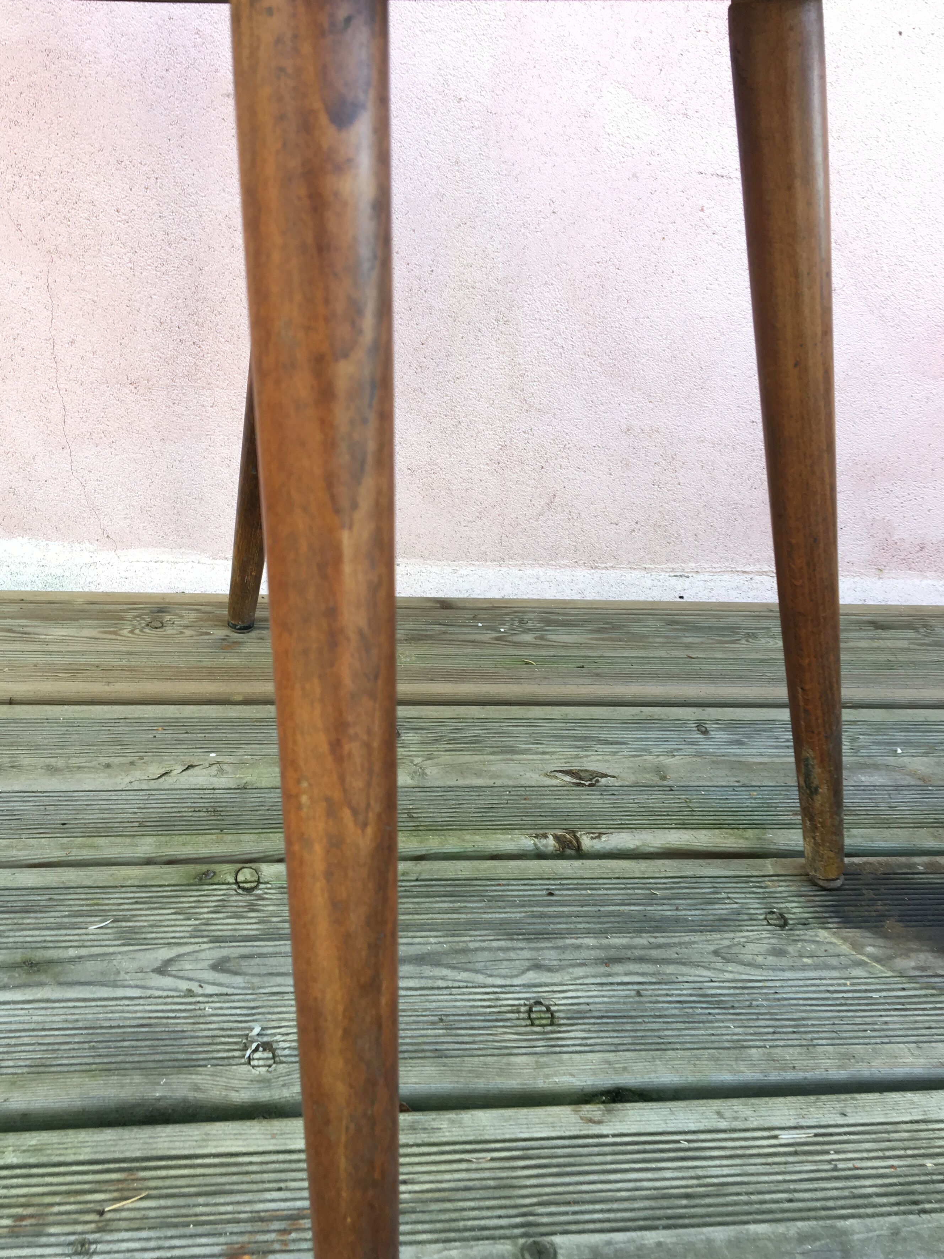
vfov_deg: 55.3
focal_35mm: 33
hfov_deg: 42.9
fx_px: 1200
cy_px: 592
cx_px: 412
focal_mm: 4.15
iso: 32
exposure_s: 1/50
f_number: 2.2
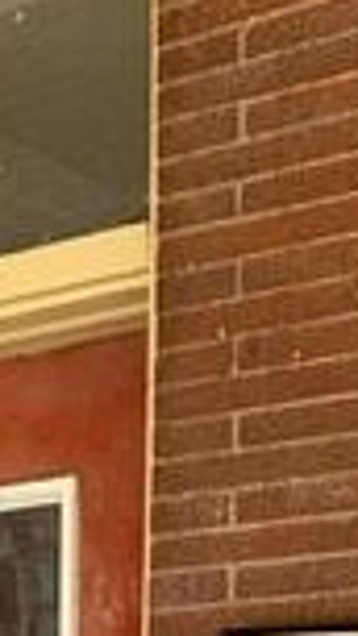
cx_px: -208
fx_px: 1925
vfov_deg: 16.7
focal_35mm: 114
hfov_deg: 10.2
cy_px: 1004
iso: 64
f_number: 1.78
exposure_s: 1/163
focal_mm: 6.76
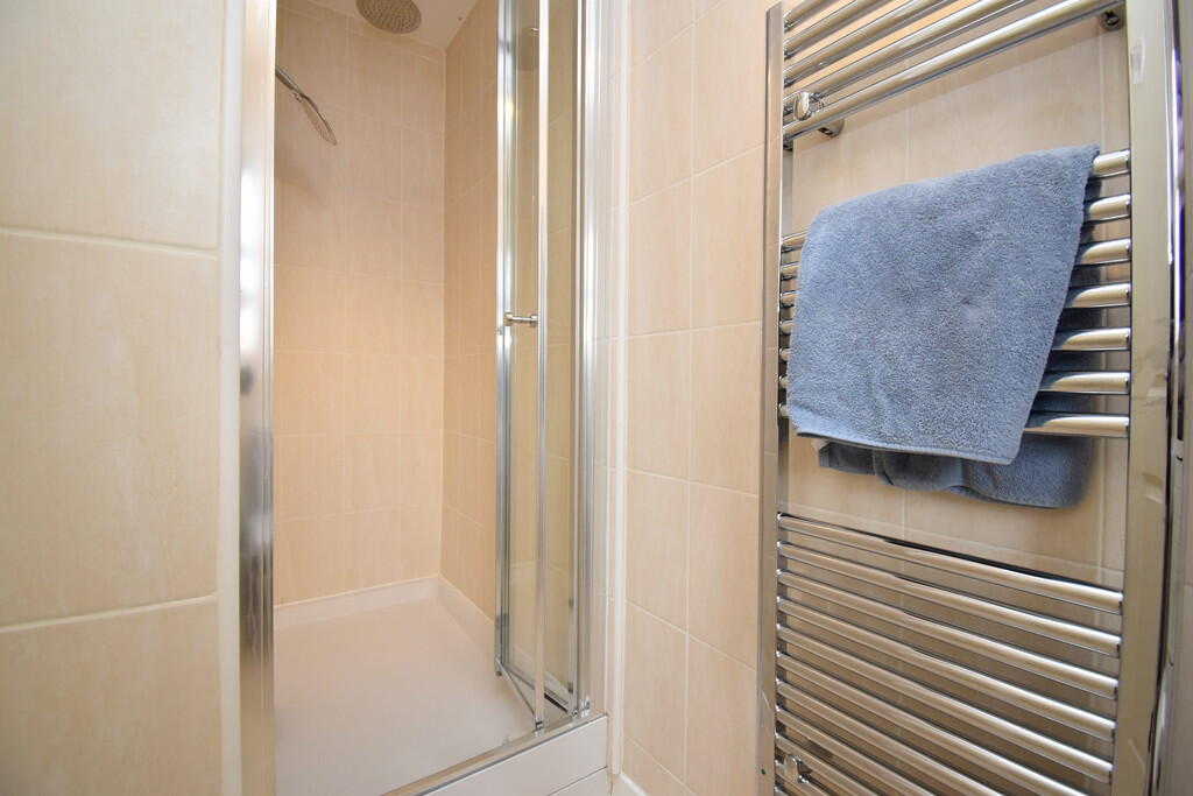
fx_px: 497
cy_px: 398
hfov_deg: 100.4
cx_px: 596
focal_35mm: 15
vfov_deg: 77.3
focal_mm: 10
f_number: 4.5
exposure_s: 1/160
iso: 800
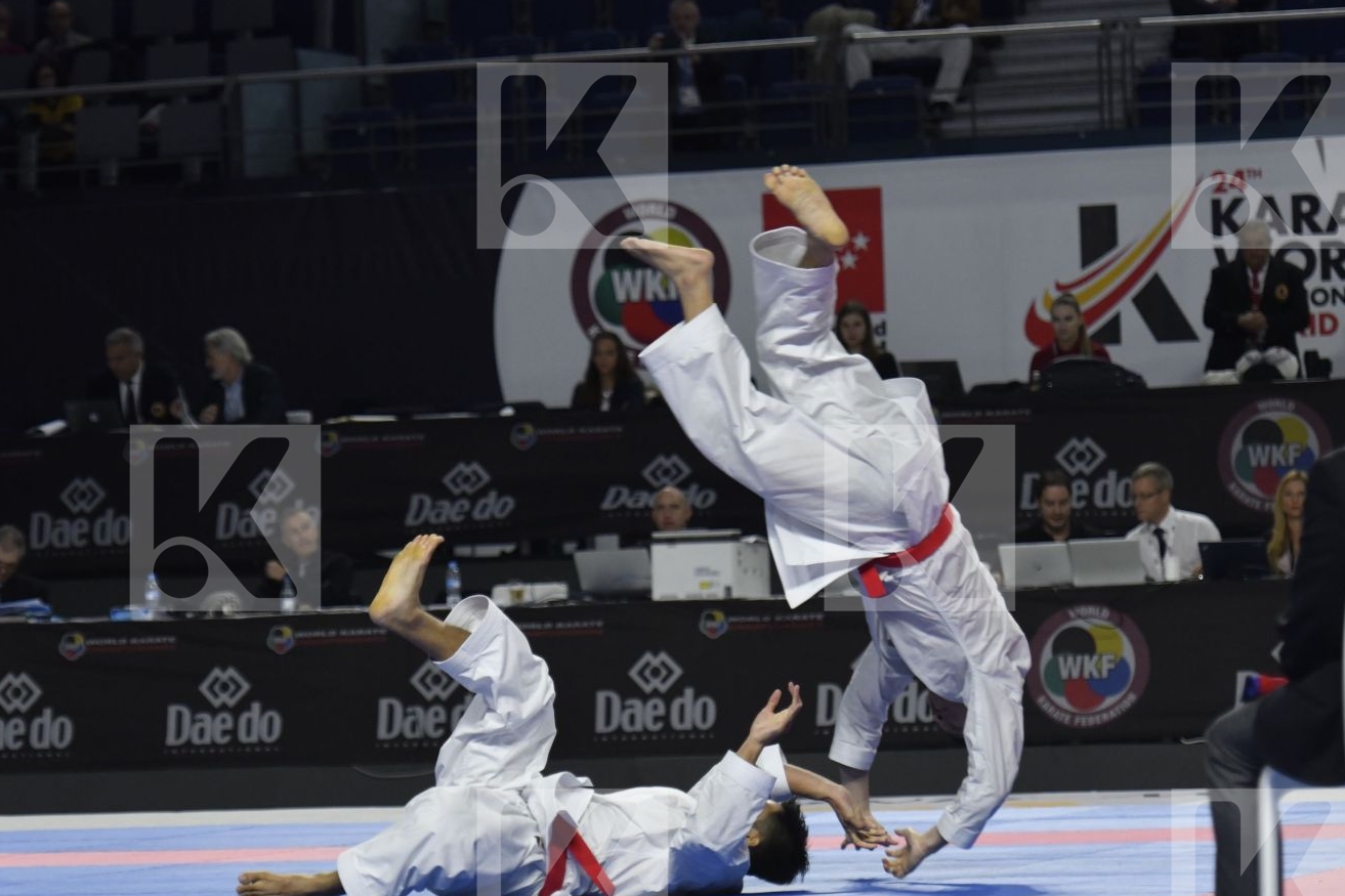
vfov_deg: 7.2
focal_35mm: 192
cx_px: 573
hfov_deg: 10.7
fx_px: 7172
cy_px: 518
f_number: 4
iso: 1250
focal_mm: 140
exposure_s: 1/800
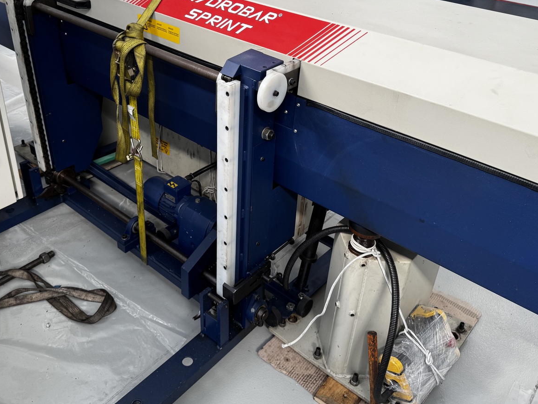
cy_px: 150
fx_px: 513
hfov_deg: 55.2
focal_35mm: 33
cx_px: 238
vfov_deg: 42.6
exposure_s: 1/124
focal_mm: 6.76
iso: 50
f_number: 1.78
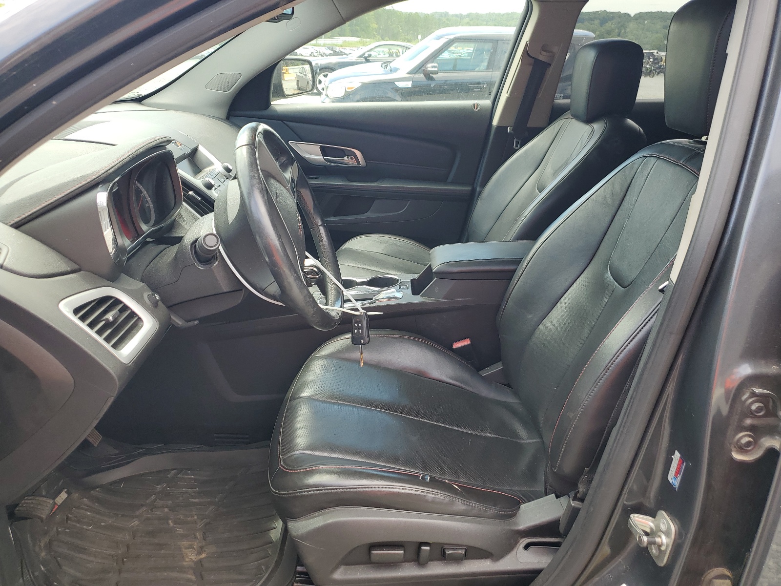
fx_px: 587
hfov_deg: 67.3
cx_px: 390
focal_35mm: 26
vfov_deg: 53.1
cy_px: 293
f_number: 1.5
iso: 50
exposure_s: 1/303
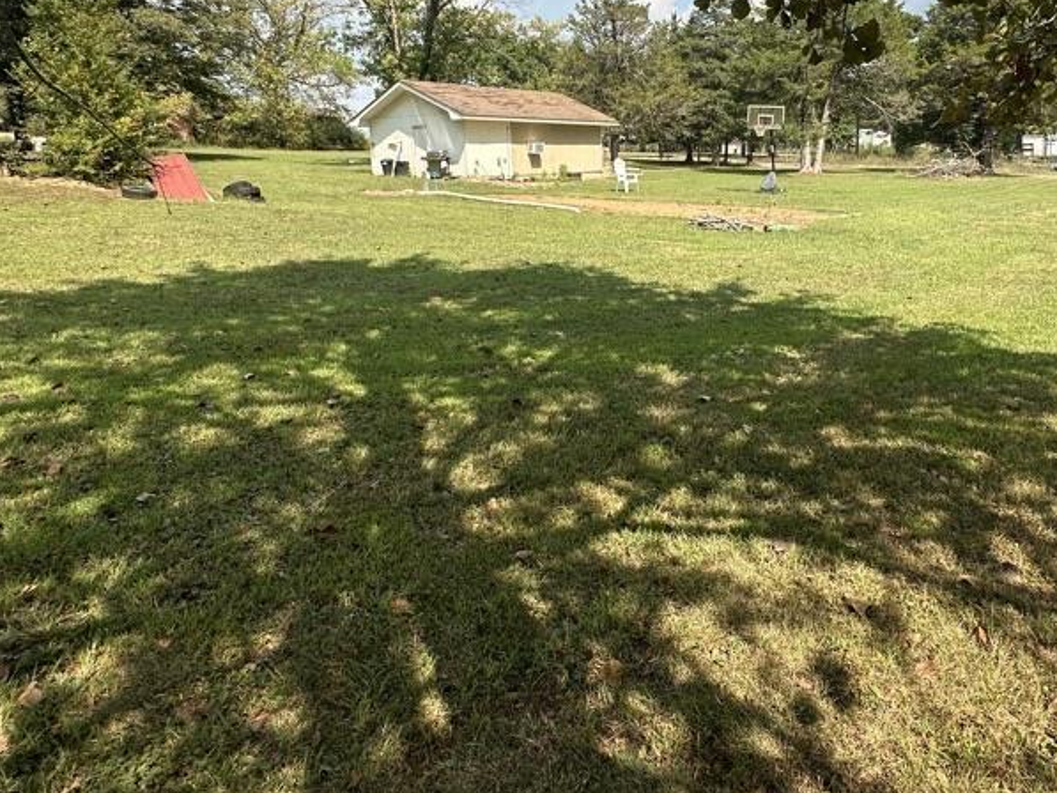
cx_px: 646
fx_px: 733
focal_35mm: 24
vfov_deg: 55.6
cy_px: 260
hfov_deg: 70.7
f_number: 2.2
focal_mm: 2.22
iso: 40
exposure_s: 1/812
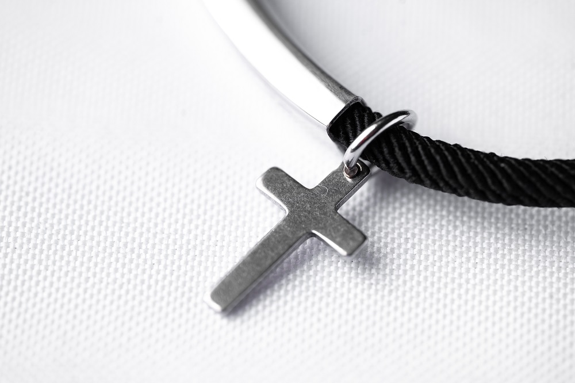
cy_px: 192
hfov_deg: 19.5
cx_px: 288
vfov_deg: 13.0
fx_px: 1676
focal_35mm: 105
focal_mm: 105
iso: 50
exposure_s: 1/200
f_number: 4
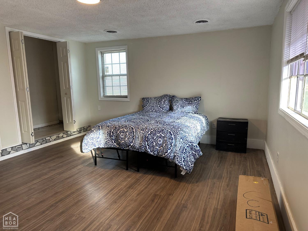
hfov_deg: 71.6
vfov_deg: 56.8
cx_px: 154
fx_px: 214
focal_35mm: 24
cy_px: 116
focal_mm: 6.86
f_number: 1.78
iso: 160
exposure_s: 1/120
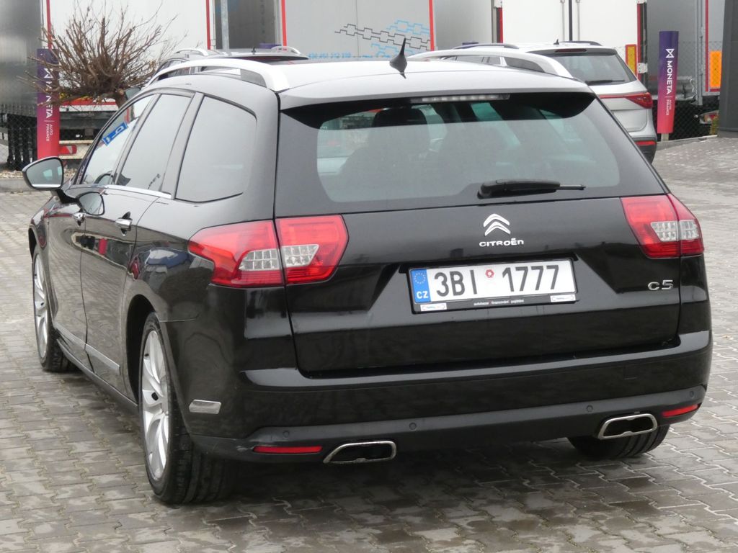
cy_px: 276
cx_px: 369
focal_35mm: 81
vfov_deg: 18.2
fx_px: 1727
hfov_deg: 24.1
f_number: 5.6
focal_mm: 14.5
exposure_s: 1/80
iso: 640
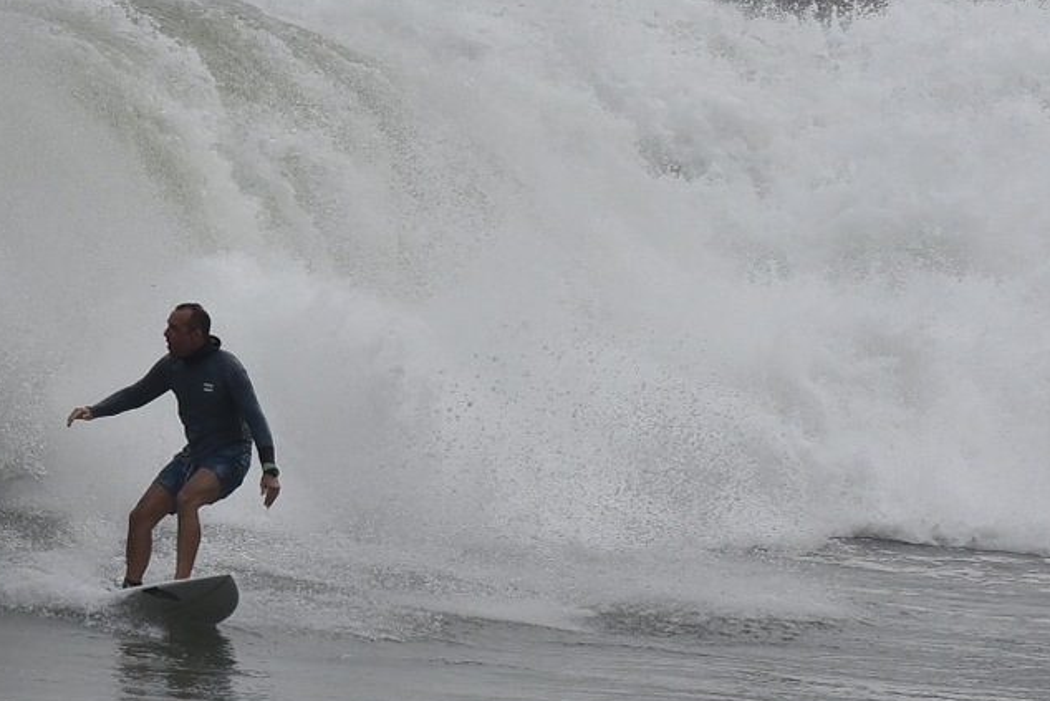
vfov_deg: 1.7
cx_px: 111
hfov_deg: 2.5
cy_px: 201
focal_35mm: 833
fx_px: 24300
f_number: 8
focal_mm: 220
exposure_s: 1/1000
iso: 450
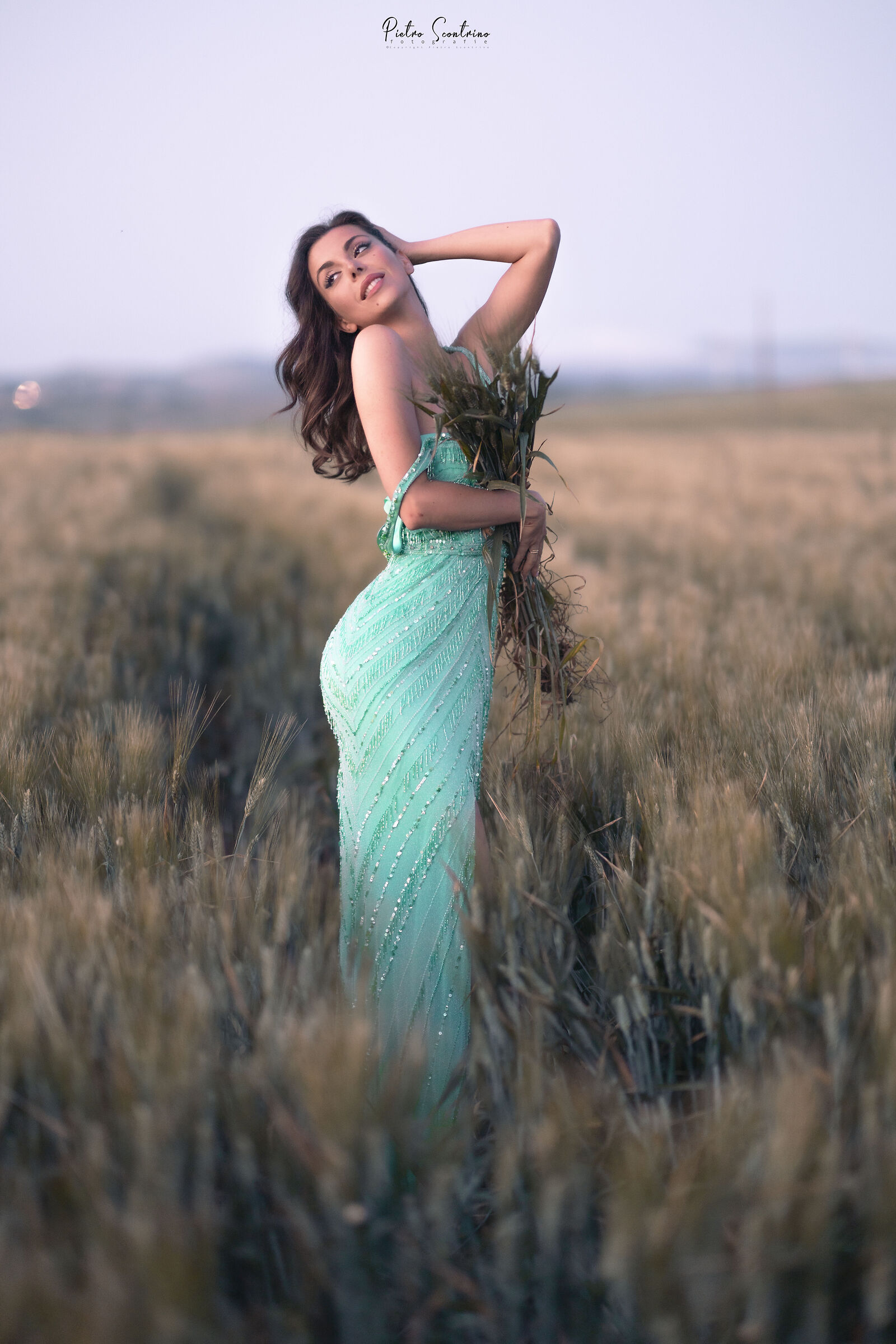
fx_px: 3173
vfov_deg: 23.9
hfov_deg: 16.1
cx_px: 448
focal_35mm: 85
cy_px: 672
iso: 500
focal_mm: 85
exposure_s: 1/200
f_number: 1.4
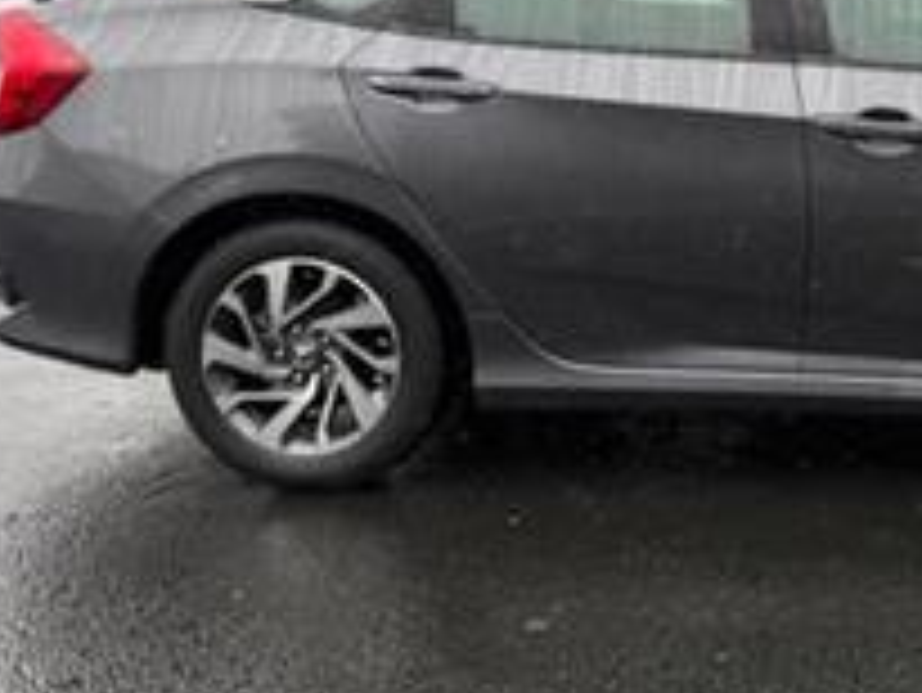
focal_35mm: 59
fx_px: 1572
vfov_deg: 24.4
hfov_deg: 30.4
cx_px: 918
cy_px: 130
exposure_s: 1/695
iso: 80
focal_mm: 6.76
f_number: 1.78
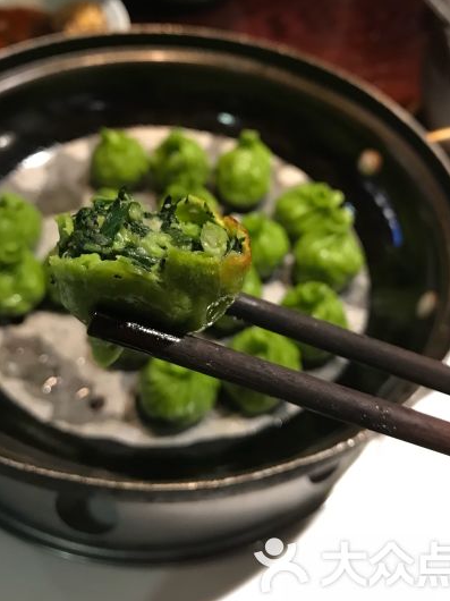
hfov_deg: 38.6
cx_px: 241
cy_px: 227
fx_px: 642
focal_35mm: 37
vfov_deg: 49.7
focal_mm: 3.99
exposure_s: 1/11
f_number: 1.8
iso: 100
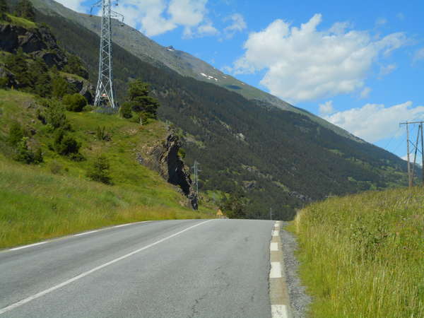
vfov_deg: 21.9
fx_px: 821
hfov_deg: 29.0
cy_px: 159
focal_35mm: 67
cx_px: 212
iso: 80
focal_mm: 12
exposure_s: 1/500
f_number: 5.3
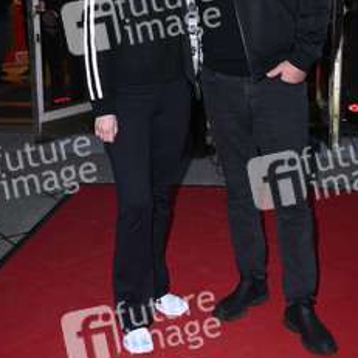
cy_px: 96
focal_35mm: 50
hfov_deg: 34.0
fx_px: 585
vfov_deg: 33.4
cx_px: 186
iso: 800
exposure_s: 1/250
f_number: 5.6
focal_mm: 34
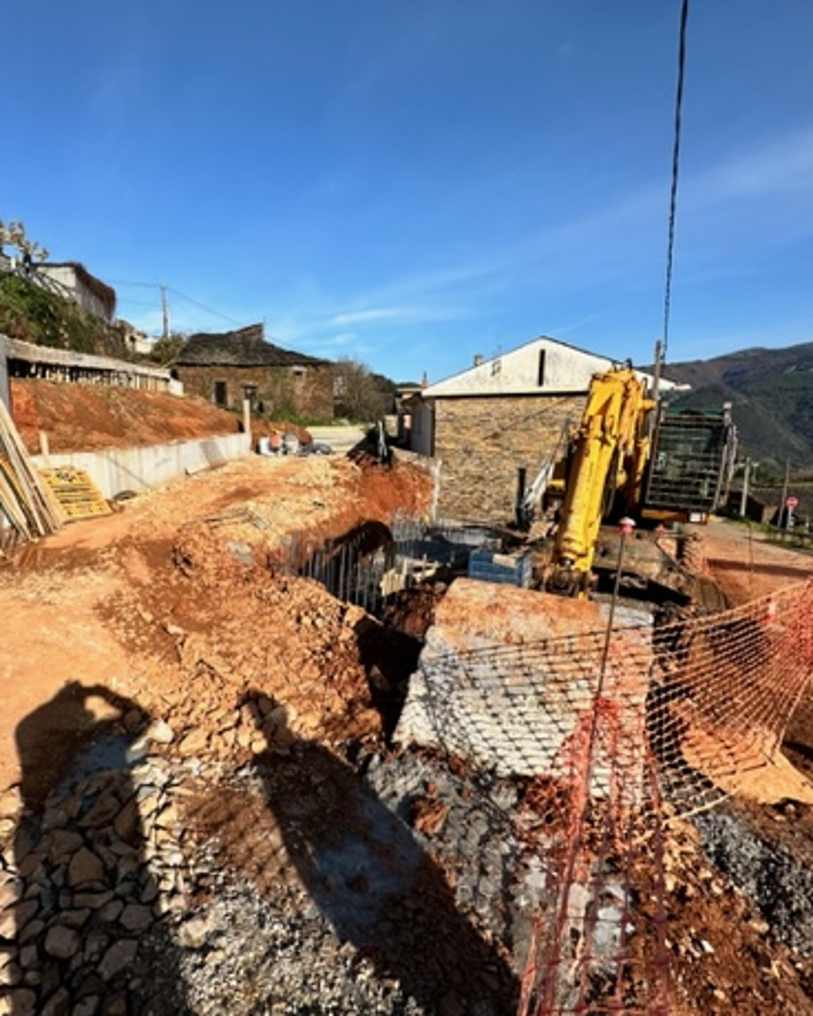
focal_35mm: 19
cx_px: 292
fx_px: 571
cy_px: 521
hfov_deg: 69.4
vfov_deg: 83.3
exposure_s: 1/2212
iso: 50
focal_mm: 2.22
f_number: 2.2
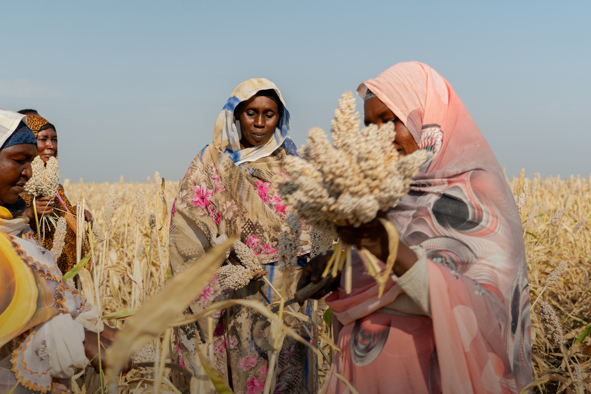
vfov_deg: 23.7
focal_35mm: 57
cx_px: 381
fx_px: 936
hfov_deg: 34.8
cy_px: 246
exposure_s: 1/100
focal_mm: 38
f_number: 4
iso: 200
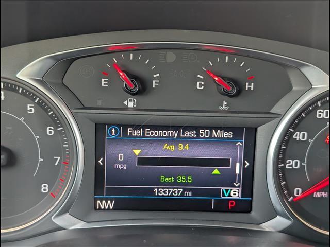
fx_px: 467
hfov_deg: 38.9
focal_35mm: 49
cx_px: 165
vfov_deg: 29.7
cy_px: 124
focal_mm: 6.9
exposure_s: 1/435
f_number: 1.68
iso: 527
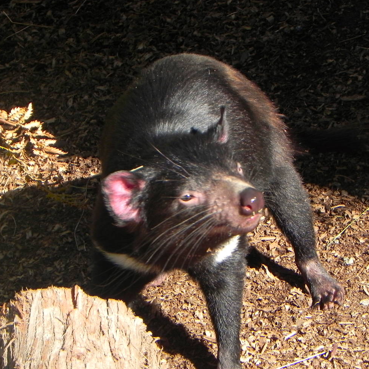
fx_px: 4318
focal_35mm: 358
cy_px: 201
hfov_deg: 4.9
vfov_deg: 4.9
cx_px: 202
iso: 160
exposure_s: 1/240
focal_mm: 44
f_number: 5.6
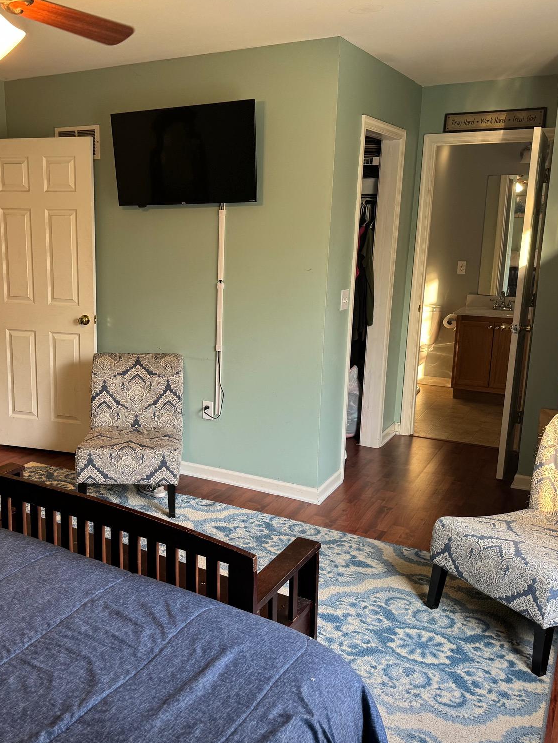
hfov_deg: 42.2
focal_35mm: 33
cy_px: 369
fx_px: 709
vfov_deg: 55.3
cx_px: 173
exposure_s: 1/60
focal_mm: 6.76
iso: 160
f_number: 1.78
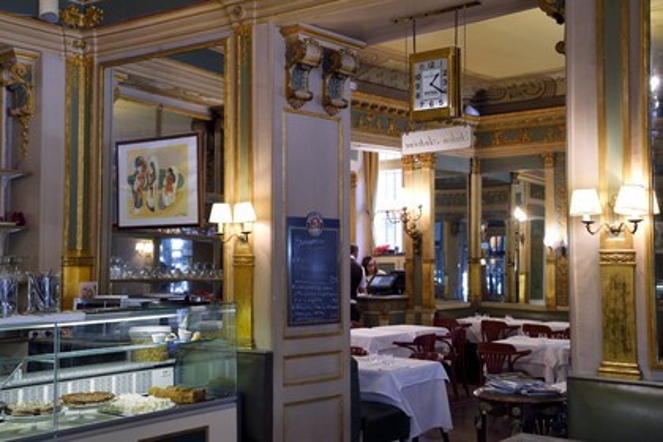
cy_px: 221
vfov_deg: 29.9
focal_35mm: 45
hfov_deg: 43.6
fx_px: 829
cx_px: 332
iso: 800
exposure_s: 1/25
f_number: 5.6
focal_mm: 45
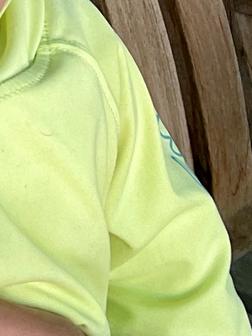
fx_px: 1360
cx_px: -286
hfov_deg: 9.7
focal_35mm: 140
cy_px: -372
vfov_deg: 12.2
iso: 32
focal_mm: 2.71
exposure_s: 1/121
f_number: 2.2
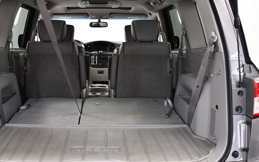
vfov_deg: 27.4
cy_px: 75
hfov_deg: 42.3
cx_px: 95
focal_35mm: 47
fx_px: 332
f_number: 3.5
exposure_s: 1/125
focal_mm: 18
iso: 2800
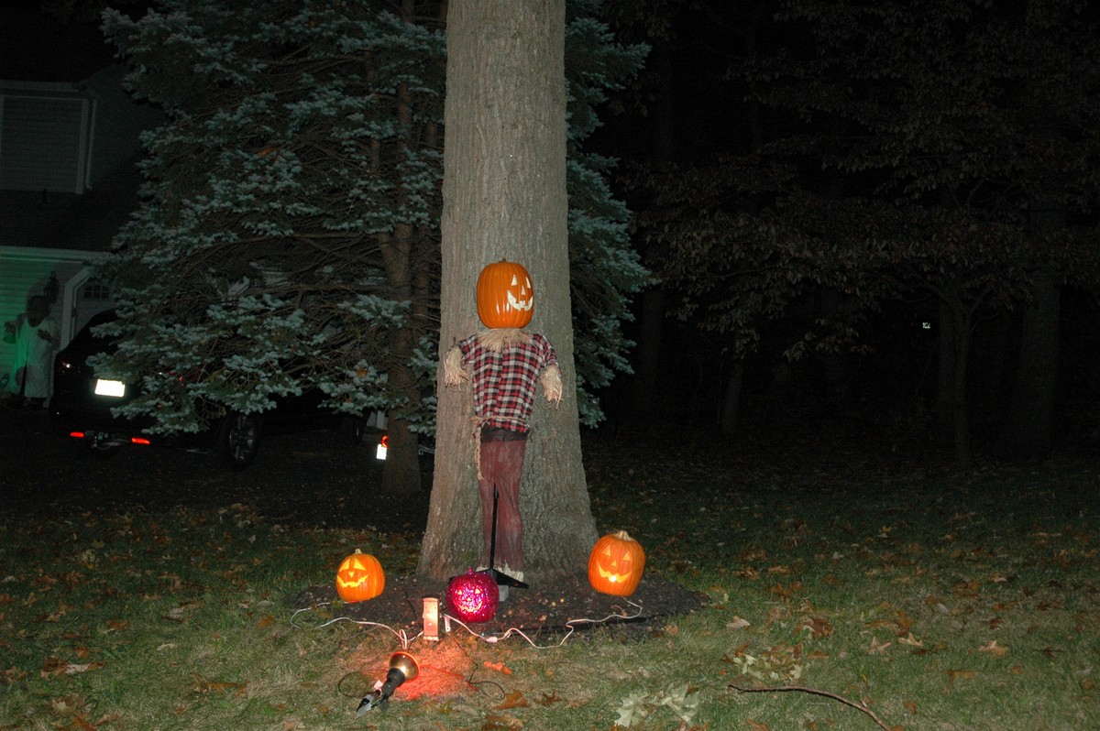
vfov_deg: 35.4
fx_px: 1145
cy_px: 366
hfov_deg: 51.3
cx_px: 550
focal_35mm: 38
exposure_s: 1/60
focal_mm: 25
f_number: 4
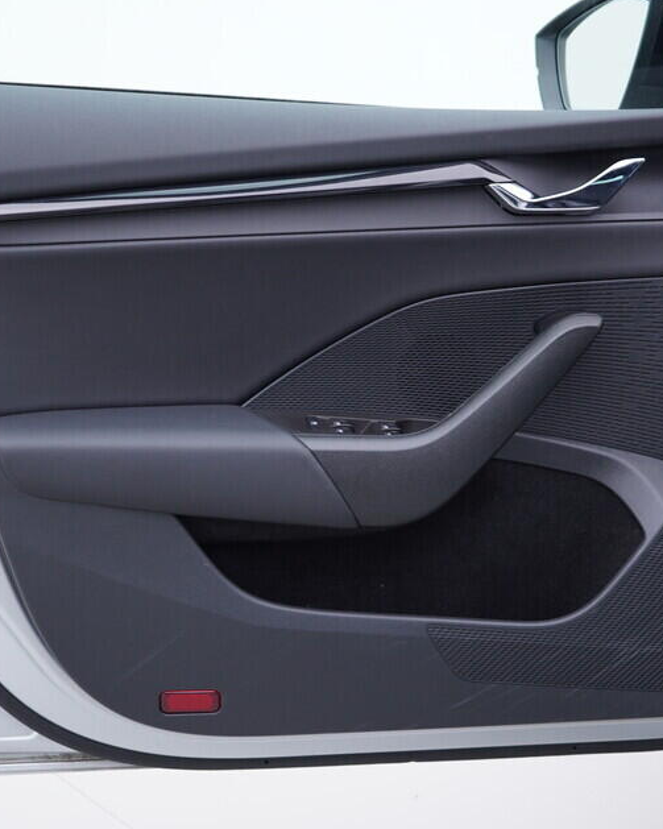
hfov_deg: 27.6
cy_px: 436
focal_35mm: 55
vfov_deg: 34.1
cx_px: 344
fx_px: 1349
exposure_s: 1/40
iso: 125
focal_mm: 24
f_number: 3.2
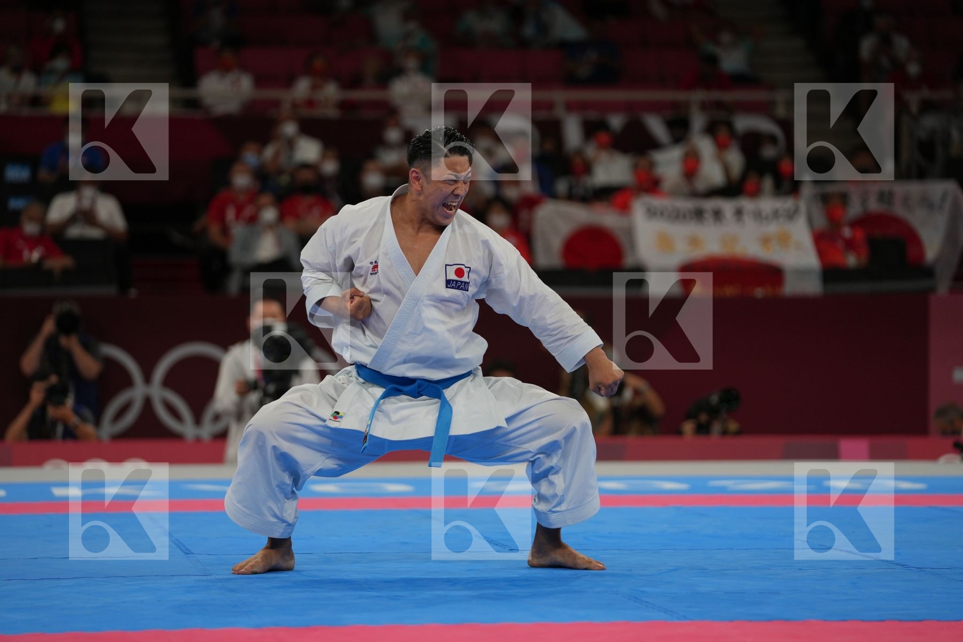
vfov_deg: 9.1
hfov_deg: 13.6
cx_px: 482
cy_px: 321
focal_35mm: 151
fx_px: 4039
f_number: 2.8
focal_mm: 151
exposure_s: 1/1000
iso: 400
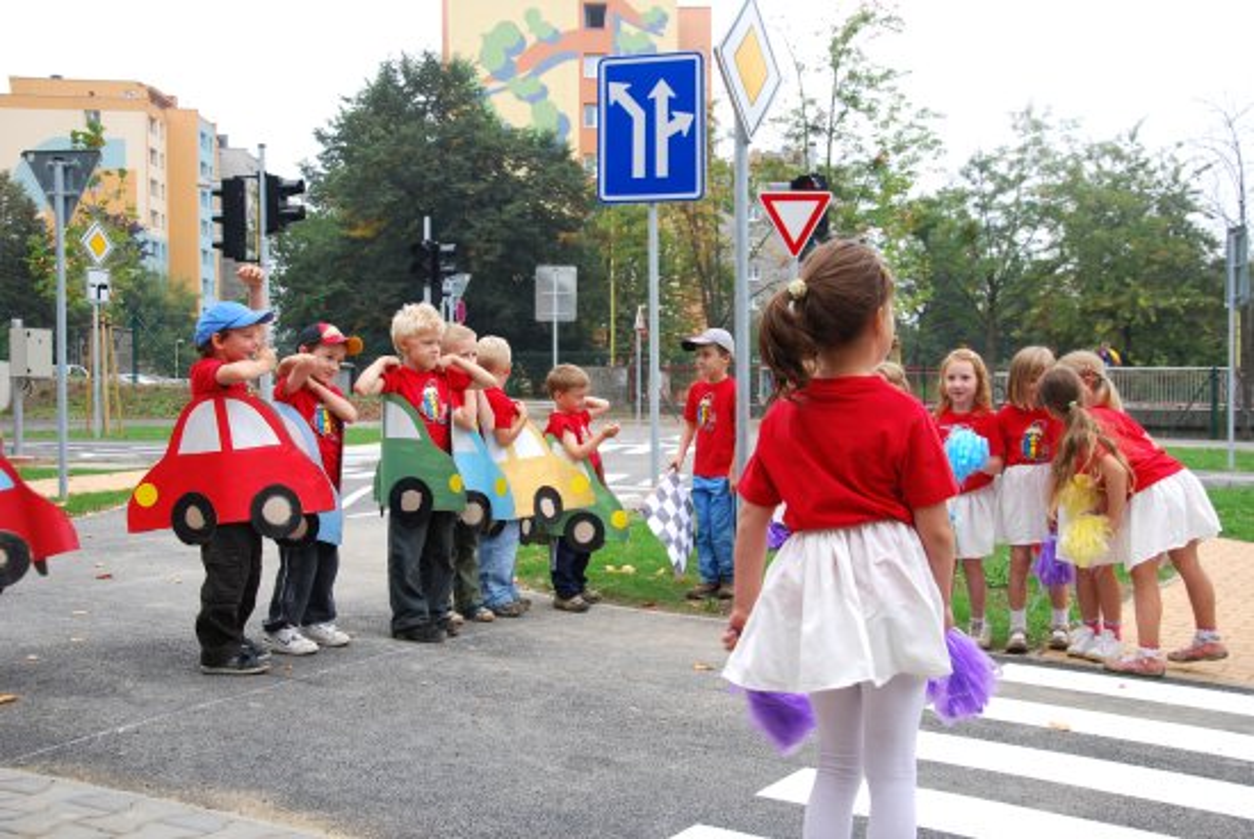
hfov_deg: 46.4
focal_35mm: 42
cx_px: 627
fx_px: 1465
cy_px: 420
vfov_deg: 32.0
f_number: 5.6
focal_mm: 28
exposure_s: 1/125
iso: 160
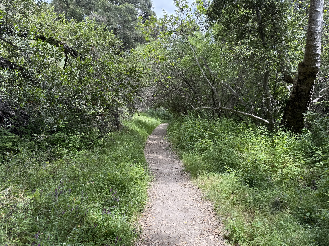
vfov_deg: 56.8
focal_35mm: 24
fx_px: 228
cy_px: 123
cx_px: 164
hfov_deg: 71.6
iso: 80
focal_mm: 6.76
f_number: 1.78
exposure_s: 1/788
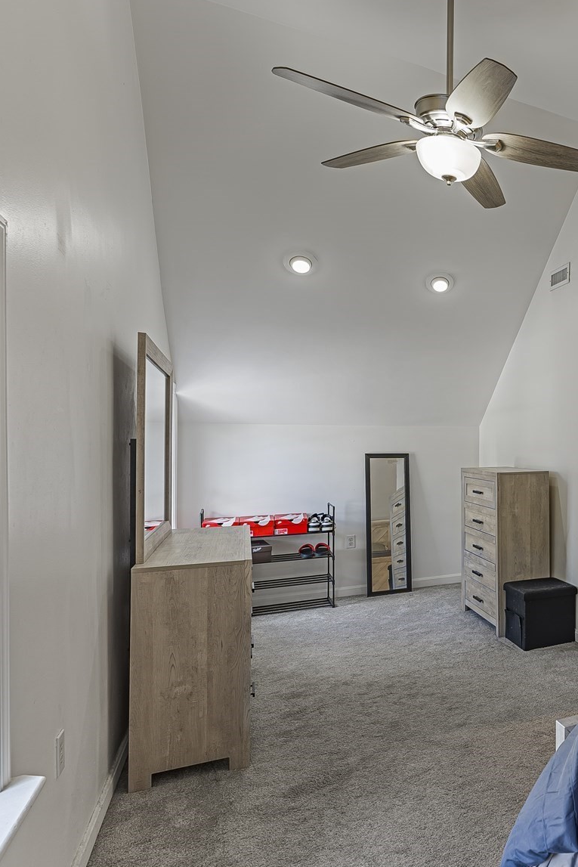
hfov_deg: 39.7
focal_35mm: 25
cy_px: 482
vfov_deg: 71.3
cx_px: 663
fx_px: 602
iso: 100
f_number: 4.5
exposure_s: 1/4
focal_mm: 14
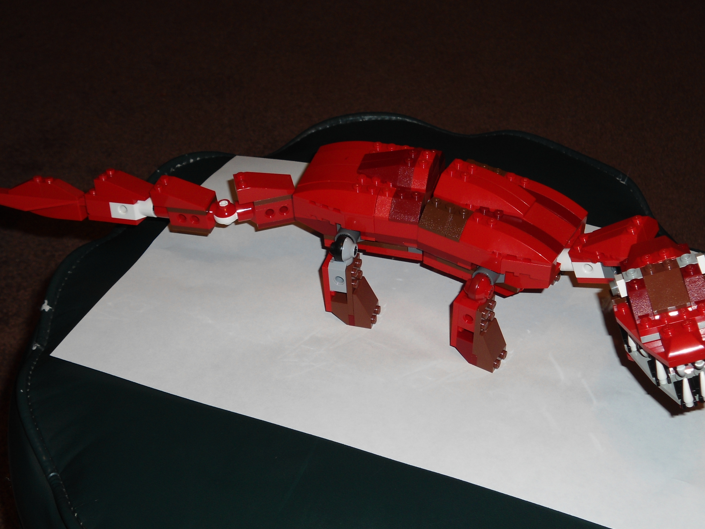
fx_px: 1039
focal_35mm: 51
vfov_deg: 28.6
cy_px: 253
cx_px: 383
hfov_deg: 37.5
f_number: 3.5
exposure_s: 1/50
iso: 80
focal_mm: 7.9
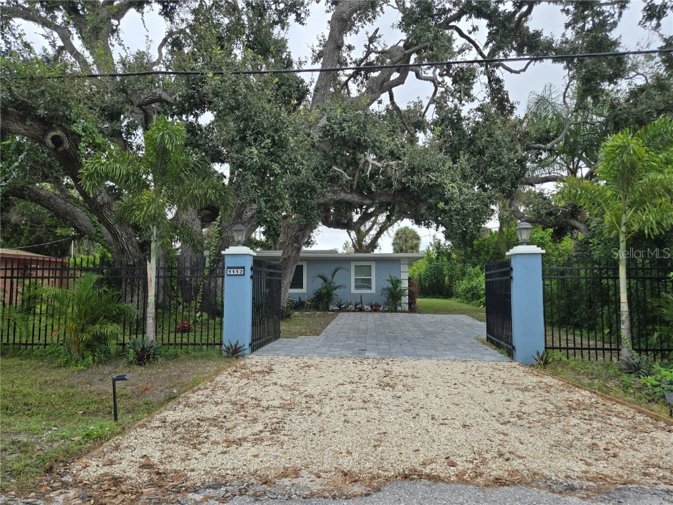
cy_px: 252
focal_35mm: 23
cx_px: 336
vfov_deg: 58.9
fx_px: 447
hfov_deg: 73.9
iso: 80
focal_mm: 5.4
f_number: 1.8
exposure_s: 1/1641
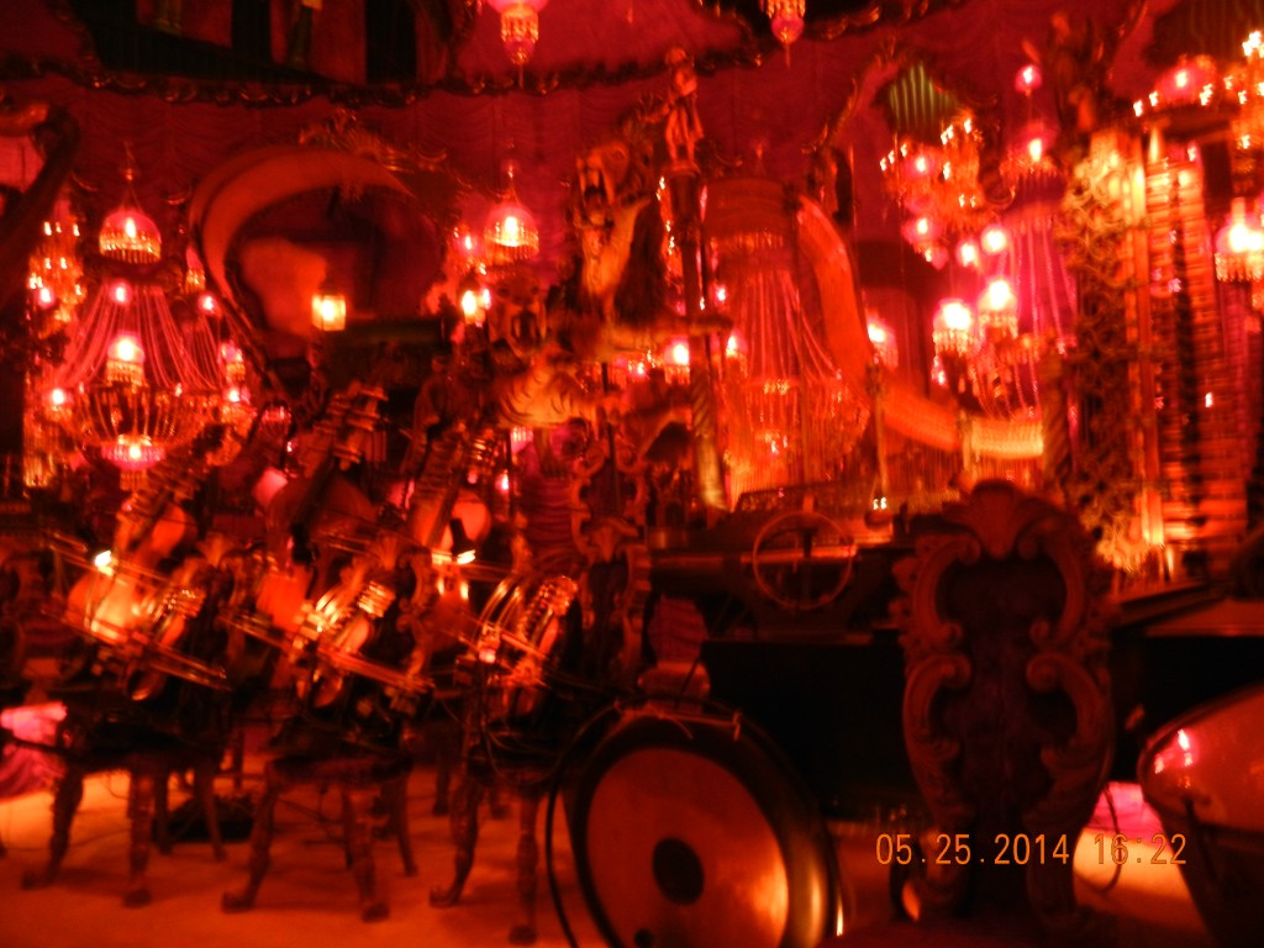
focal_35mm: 30
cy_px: 474
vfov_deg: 46.8
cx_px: 632
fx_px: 1095
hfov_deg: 60.0
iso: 400
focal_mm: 5.4
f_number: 3.5
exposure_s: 1
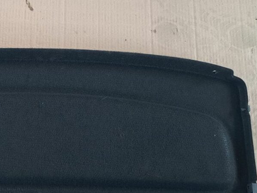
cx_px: 26
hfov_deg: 32.6
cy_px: 141
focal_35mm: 56
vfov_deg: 25.8
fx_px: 416
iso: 400
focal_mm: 5.23
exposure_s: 1/40
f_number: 1.8
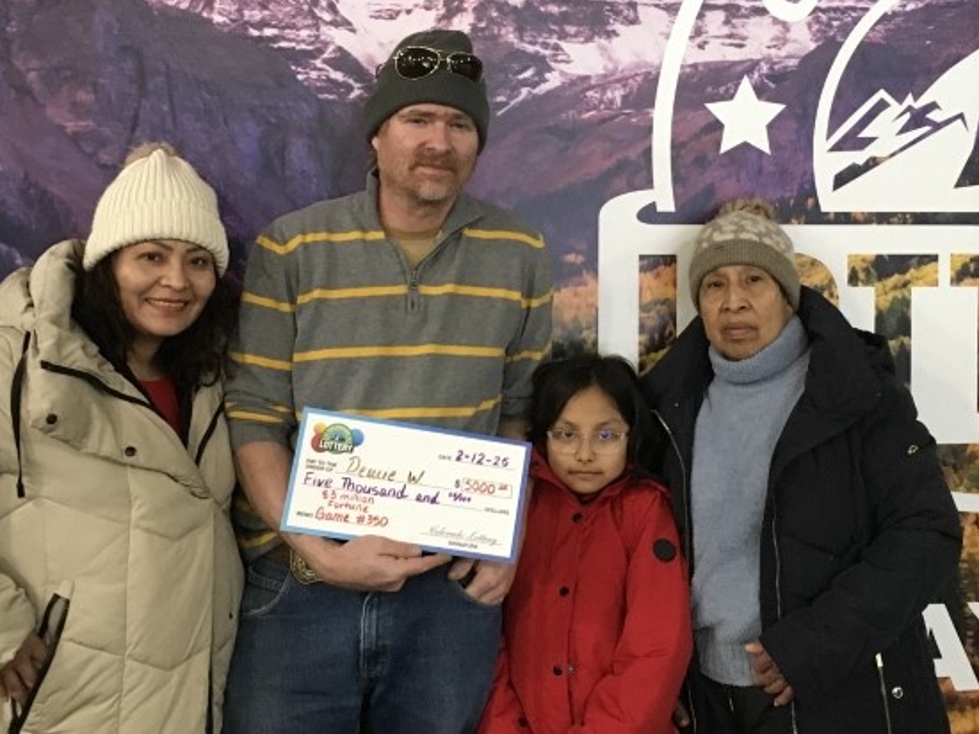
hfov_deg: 35.3
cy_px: 239
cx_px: 625
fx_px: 1527
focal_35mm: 54
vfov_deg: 26.8
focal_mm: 4.15
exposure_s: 1/20
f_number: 2.2
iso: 200
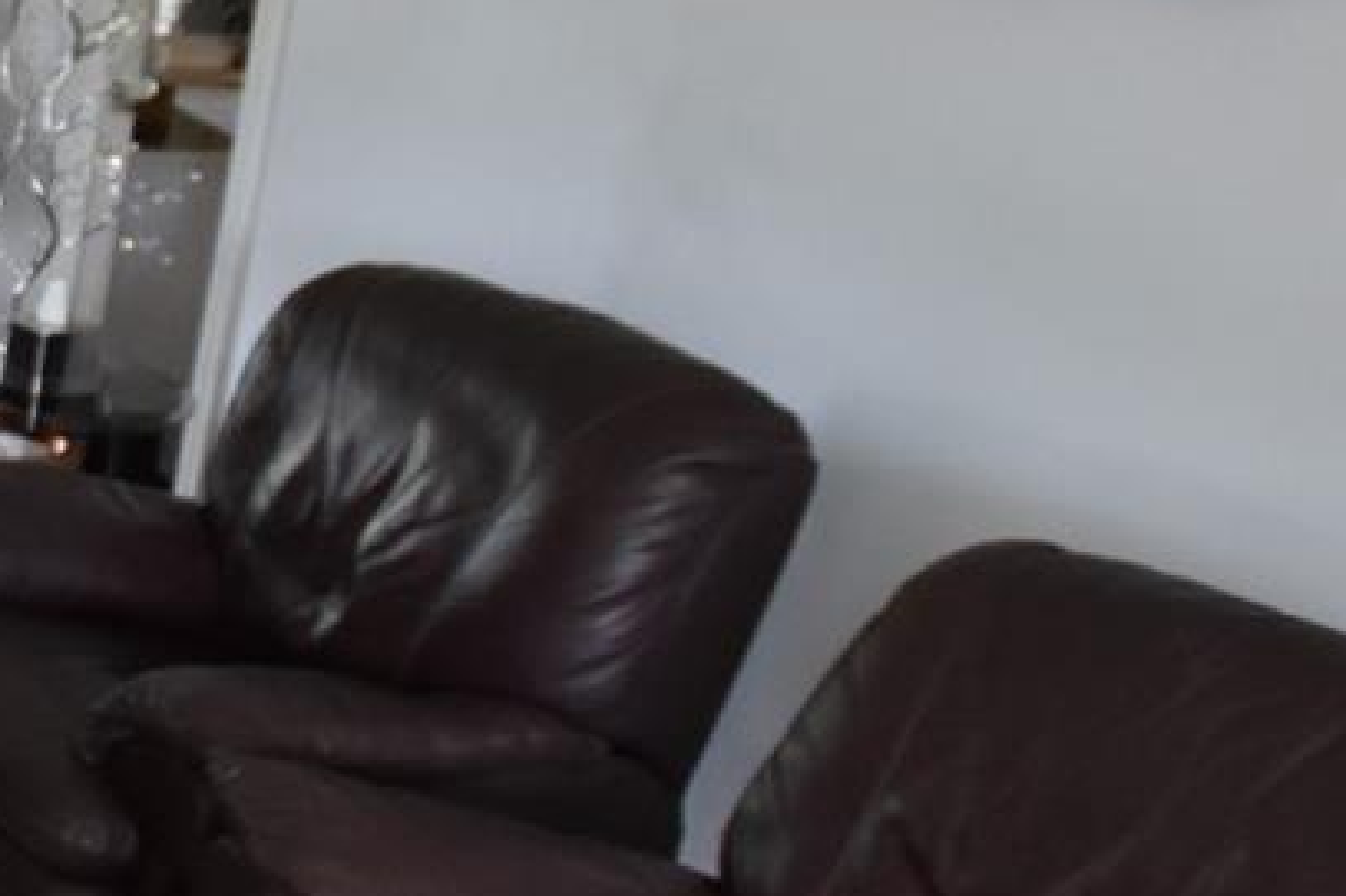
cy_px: 460
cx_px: -972
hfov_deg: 22.6
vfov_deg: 23.0
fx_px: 2205
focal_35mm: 59
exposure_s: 1/60
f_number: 3.5
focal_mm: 10
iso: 1250
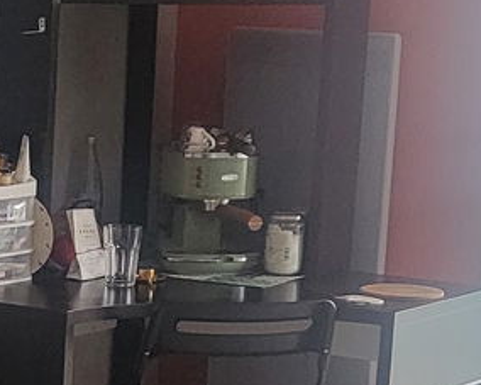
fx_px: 2035
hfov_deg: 12.8
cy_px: 451
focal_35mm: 143
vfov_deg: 10.6
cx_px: -251
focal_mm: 4.25
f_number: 1.8
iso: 250
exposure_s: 1/50
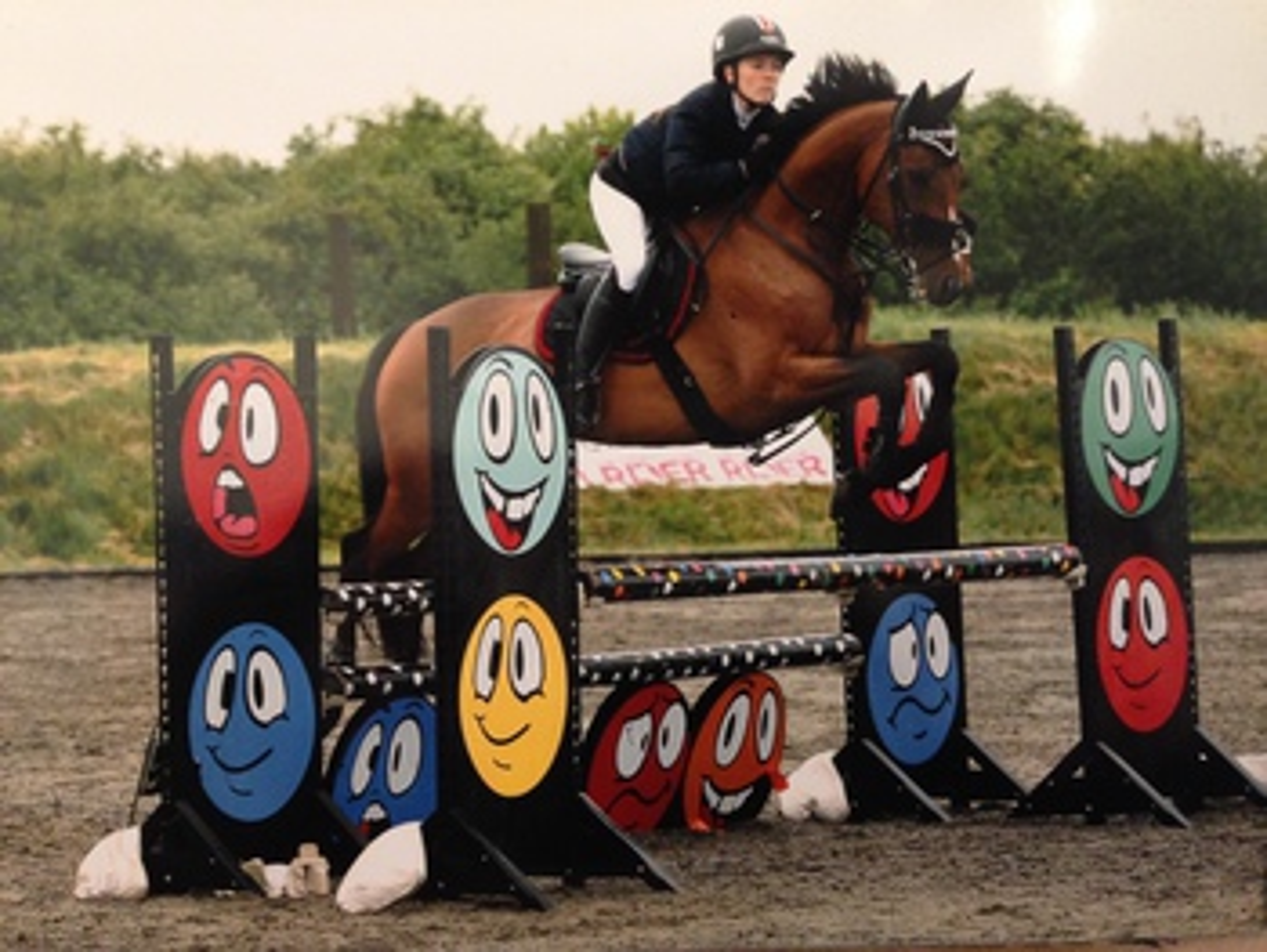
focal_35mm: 33
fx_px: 1209
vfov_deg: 43.0
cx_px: 634
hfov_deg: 55.3
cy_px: 476
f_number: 2.4
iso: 200
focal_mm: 4.12
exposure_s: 1/20
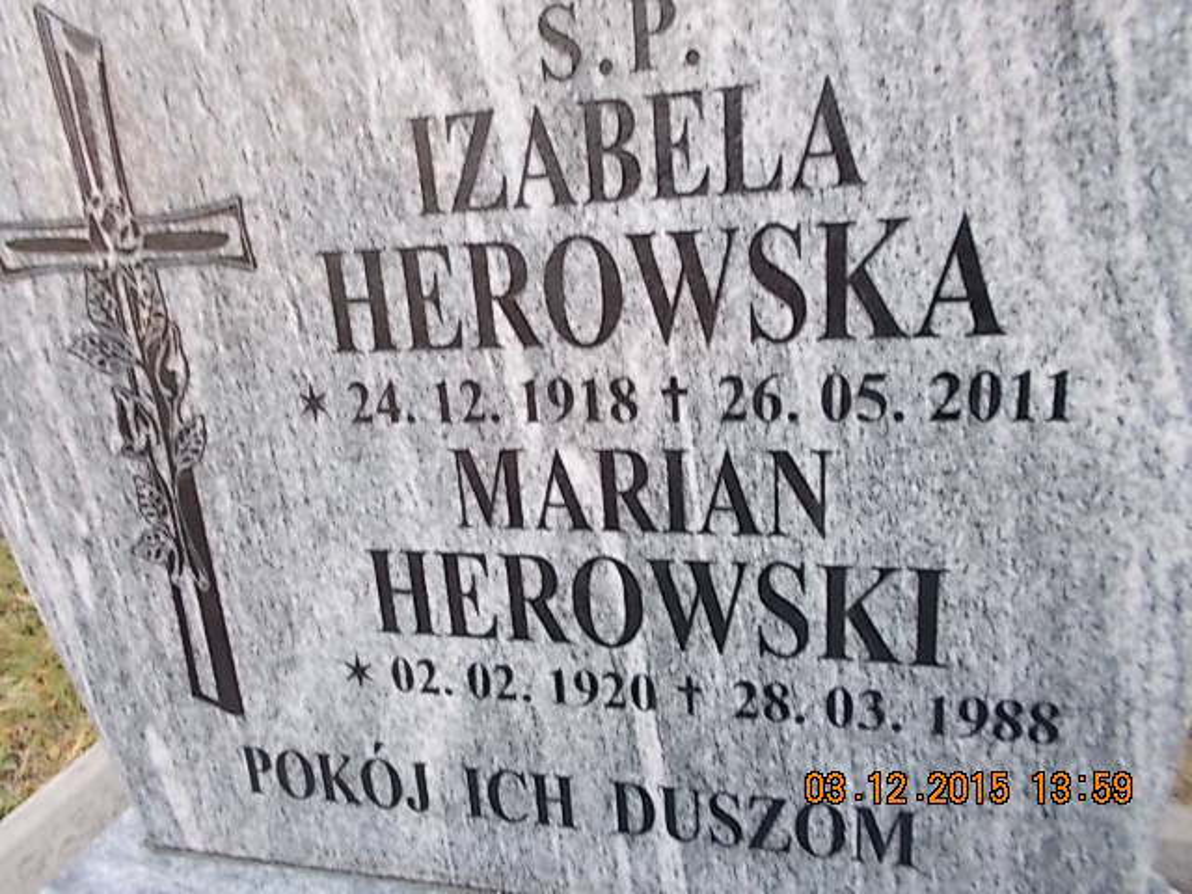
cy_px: 447
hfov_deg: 67.3
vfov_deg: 53.1
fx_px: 895
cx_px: 596
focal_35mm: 26
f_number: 3.2
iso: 80
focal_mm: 4.6
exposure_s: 1/30
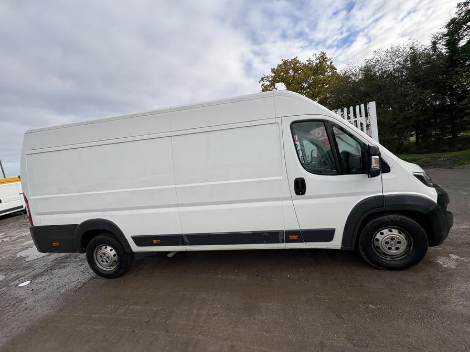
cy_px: 176
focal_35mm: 14
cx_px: 235
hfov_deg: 102.1
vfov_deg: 85.7
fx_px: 190
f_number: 2.2
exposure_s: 1/840
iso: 40
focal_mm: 2.22
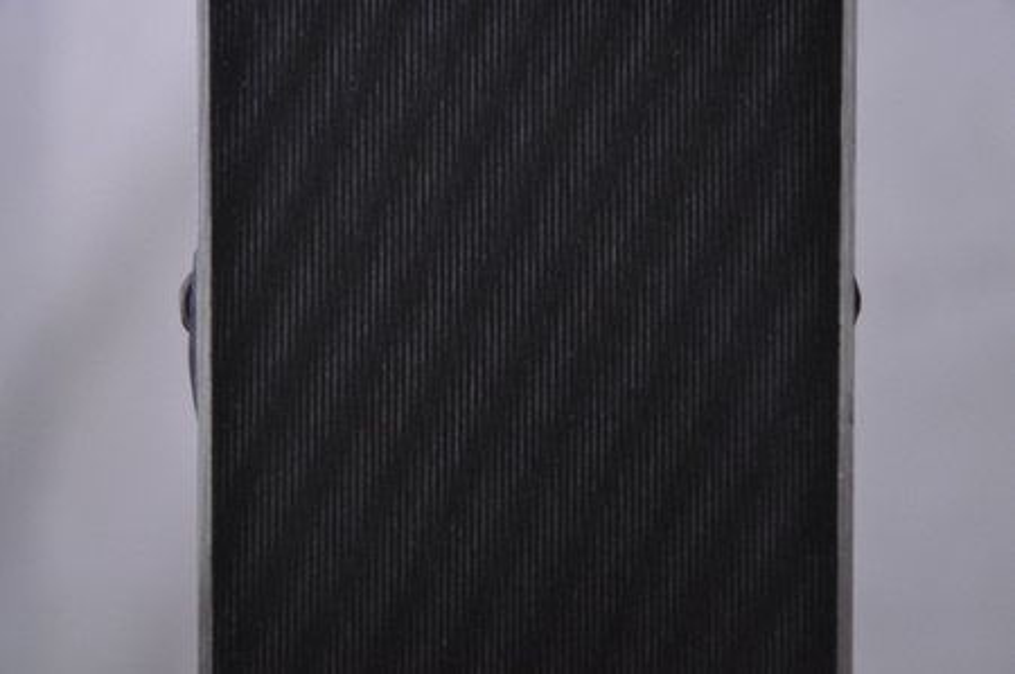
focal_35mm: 158
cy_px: 337
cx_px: 508
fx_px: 4436
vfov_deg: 8.7
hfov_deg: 13.1
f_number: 9.5
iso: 3200
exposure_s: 1/125
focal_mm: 105
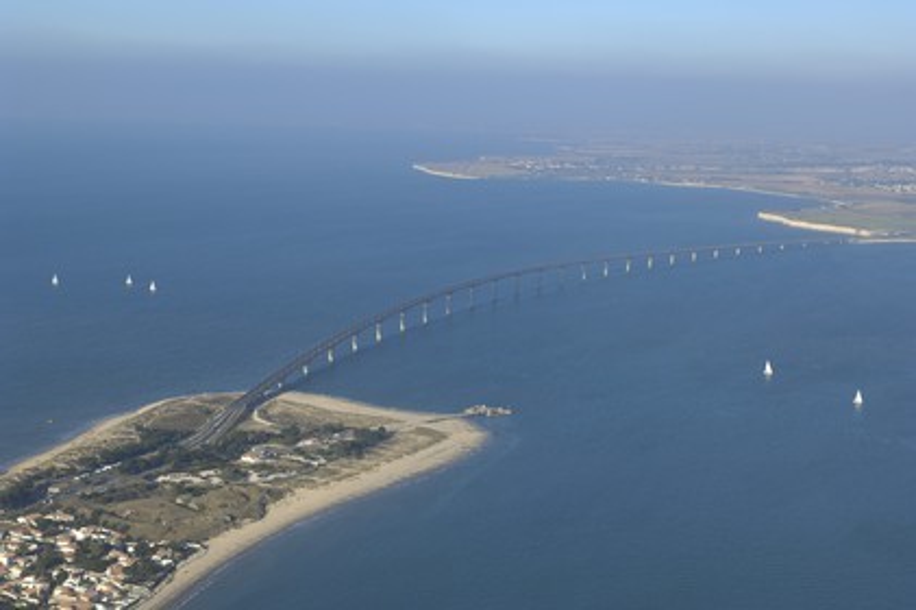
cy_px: 305
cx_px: 458
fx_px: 1831
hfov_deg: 28.1
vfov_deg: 18.9
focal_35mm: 72
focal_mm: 48
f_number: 5
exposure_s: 1/500
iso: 100
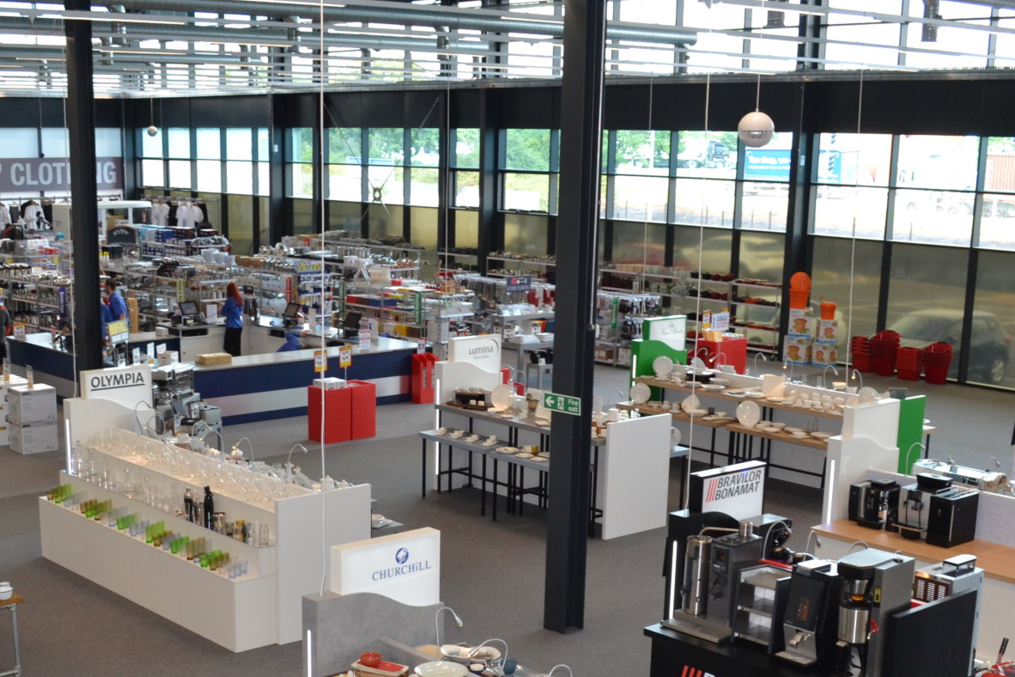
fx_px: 1466
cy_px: 520
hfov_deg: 38.1
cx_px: 437
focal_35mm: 52
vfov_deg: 25.6
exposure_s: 1/200
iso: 800
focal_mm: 20
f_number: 6.3
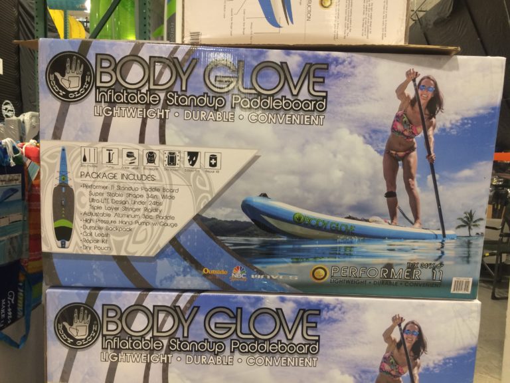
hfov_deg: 61.7
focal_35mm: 29
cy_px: 192
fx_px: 427
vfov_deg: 48.2
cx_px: 255
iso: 100
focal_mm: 4.15
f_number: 2.2
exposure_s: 1/30
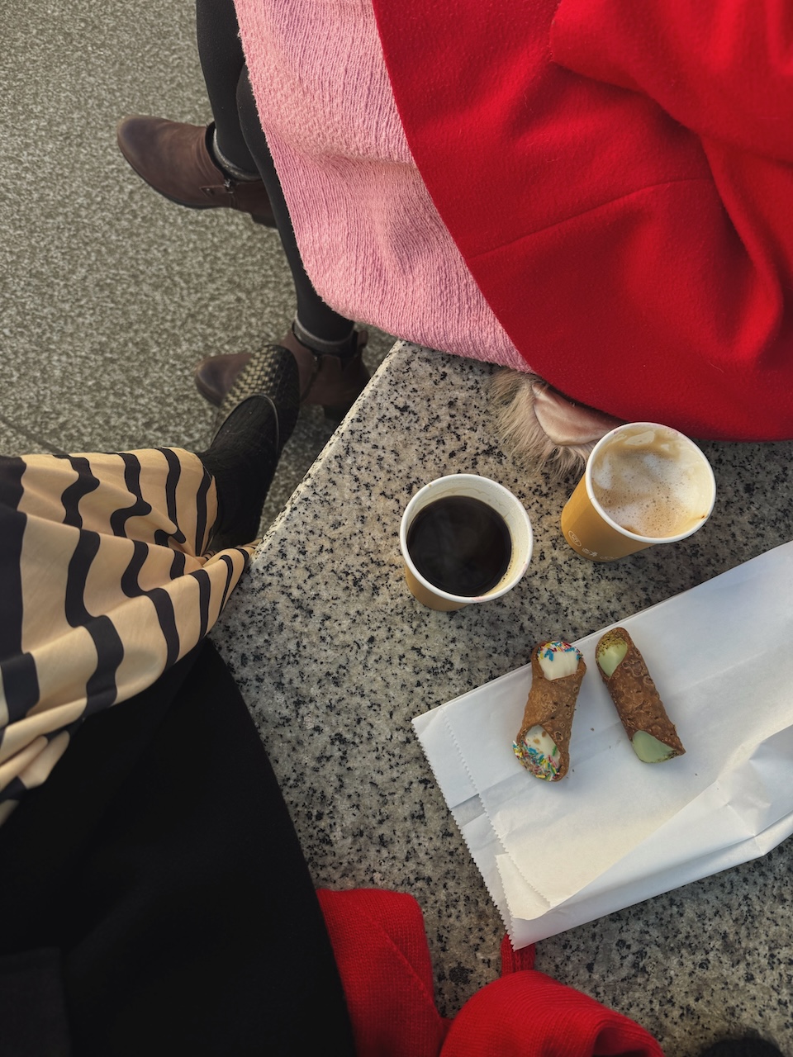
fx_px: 733
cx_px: 396
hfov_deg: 56.8
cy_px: 528
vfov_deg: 71.6
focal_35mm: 24
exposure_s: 1/888
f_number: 1.78
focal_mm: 6.76
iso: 80
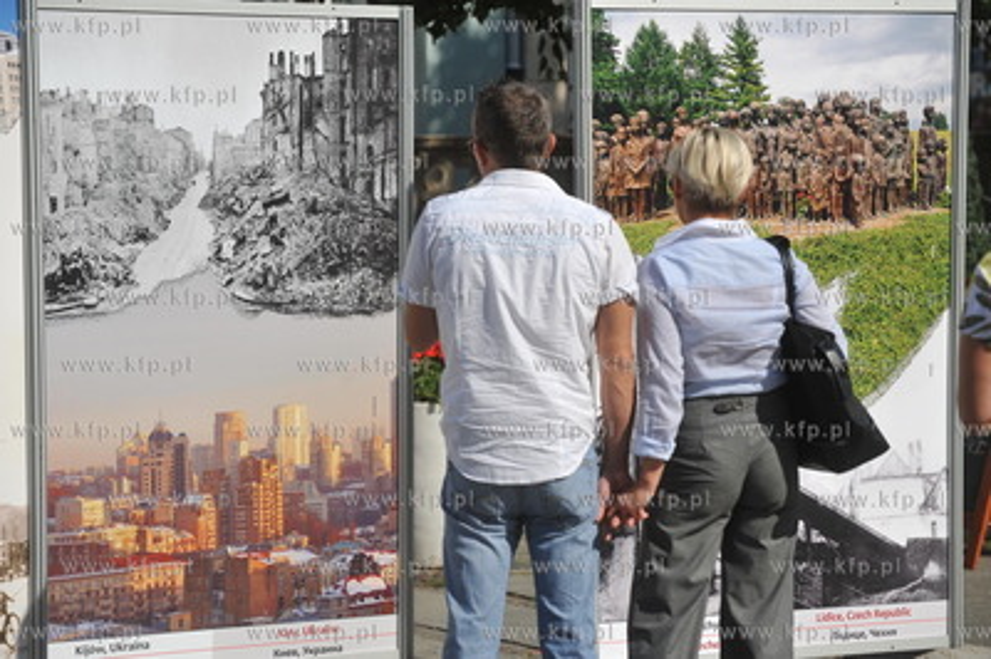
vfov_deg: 10.1
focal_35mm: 135
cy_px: 330
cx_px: 496
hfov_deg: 15.2
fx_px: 3713
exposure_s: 1/1600
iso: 250
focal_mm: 135
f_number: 6.3
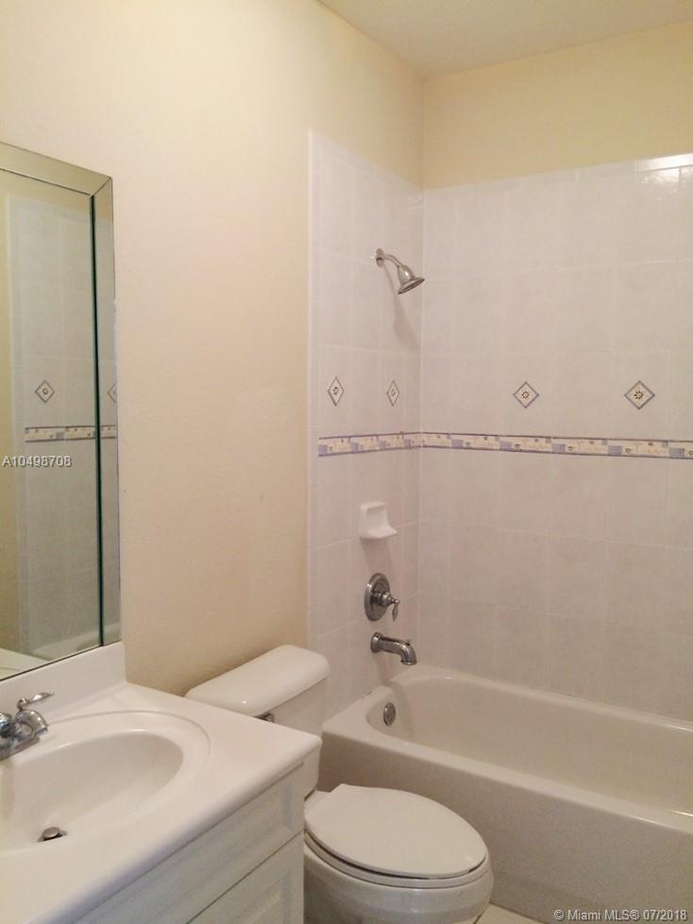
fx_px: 774
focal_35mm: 29
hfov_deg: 48.2
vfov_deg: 61.7
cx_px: 346
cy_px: 462
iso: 125
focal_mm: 4.15
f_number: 2.2
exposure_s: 1/30
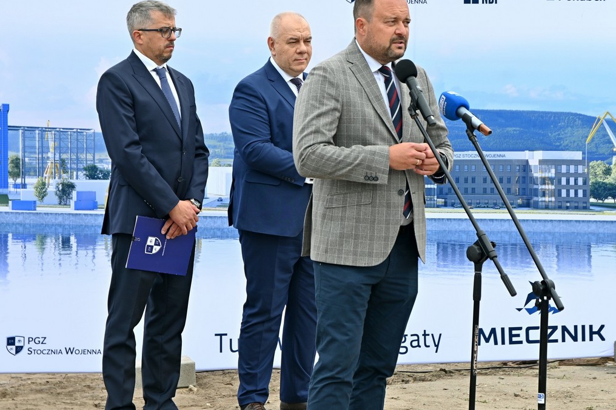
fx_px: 2121
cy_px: 202
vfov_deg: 11.1
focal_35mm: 124
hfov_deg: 16.5
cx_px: 350
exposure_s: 1/160
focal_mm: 70
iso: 100
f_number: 5.6
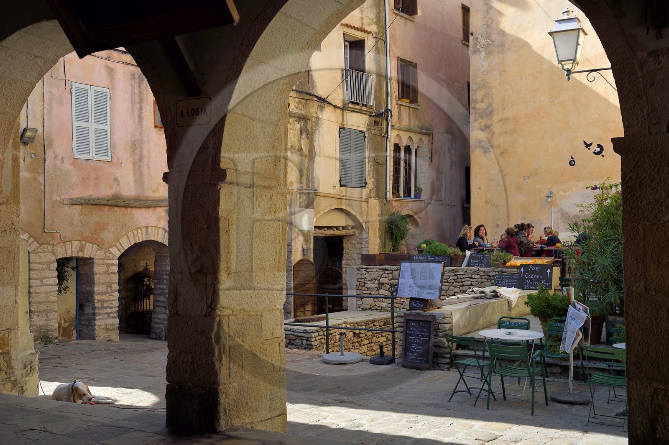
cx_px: 334
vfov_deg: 33.3
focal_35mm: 40
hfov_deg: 48.5
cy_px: 222
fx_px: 743
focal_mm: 40
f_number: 11
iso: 200
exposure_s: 1/160
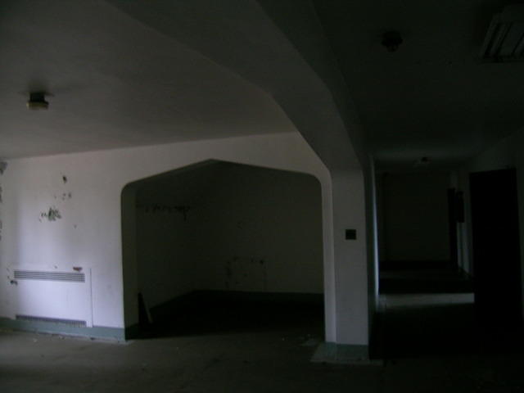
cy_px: 196
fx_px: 424
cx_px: 262
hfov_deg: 63.4
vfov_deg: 49.7
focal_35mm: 28
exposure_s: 1
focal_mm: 5.8
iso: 200
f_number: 2.8
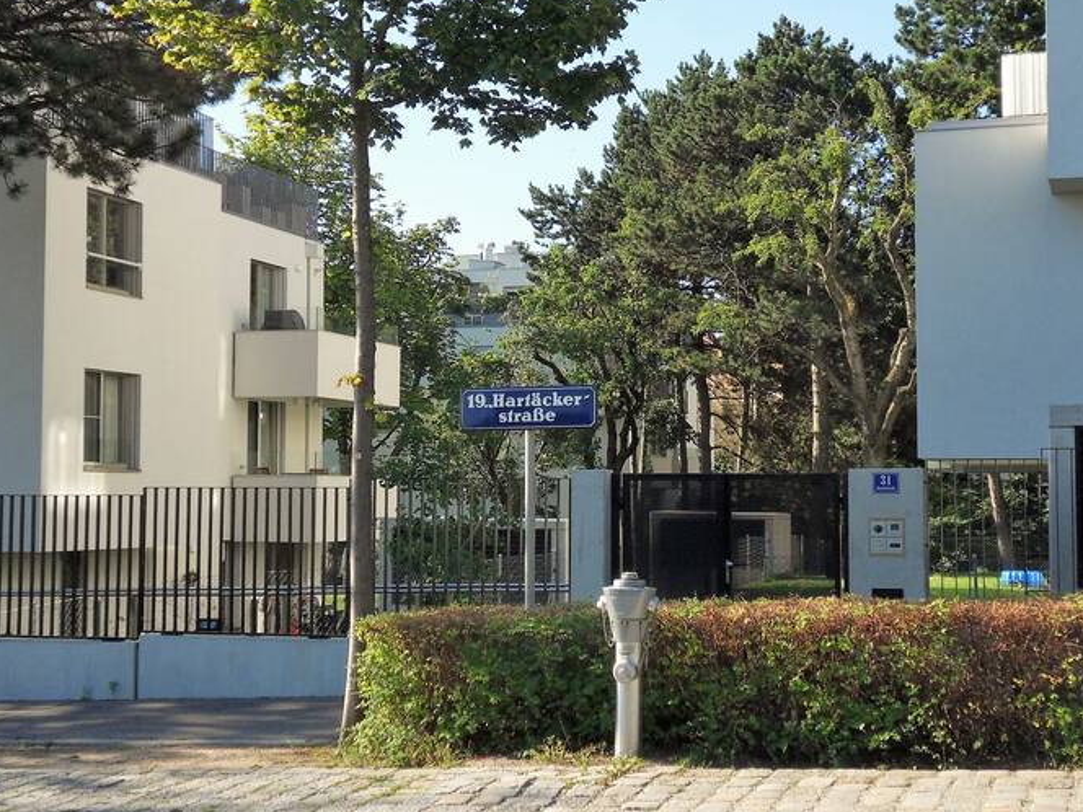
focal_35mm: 61
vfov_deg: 24.0
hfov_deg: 31.7
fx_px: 1908
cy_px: 423
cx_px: 595
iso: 80
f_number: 4.2
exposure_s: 1/350
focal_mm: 7.9
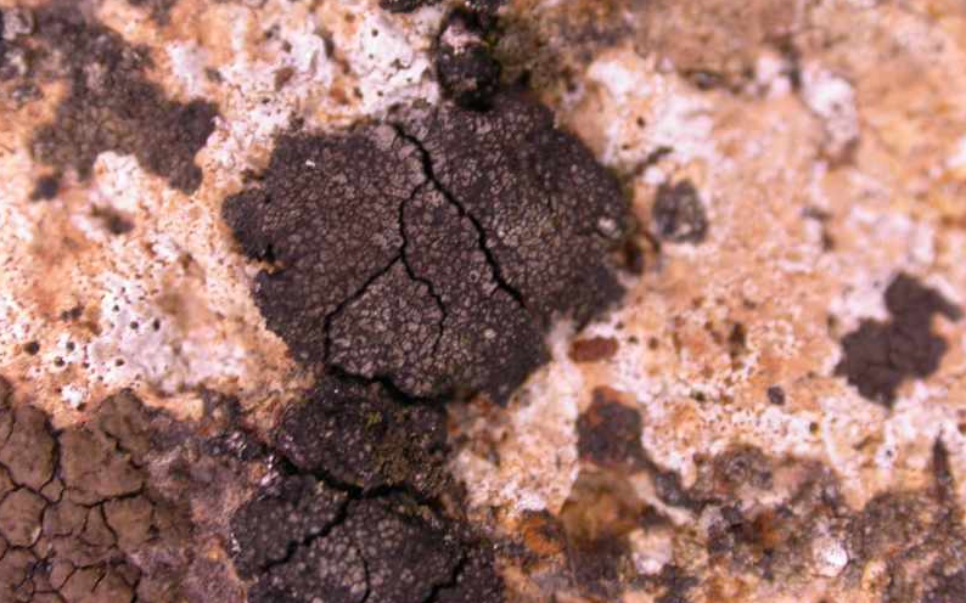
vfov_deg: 12.0
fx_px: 2869
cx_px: 481
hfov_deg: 19.1
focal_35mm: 109
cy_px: 261
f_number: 4
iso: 100
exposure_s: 1/27.3
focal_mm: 21.1
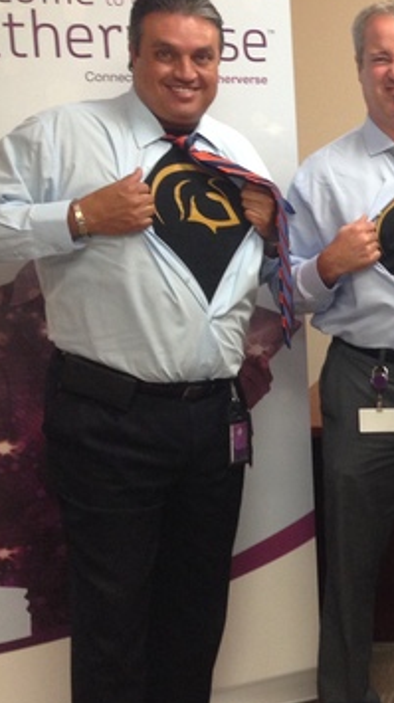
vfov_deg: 29.0
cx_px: 663
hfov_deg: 14.8
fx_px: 1359
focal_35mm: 73
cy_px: 378
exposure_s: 1/20
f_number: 2.4
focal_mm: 4.12
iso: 125
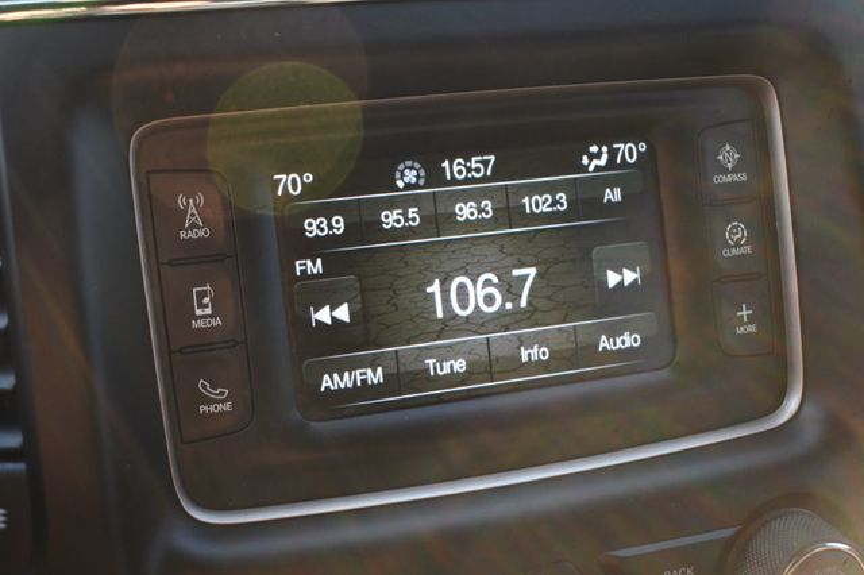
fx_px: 1223
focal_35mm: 51
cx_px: 432
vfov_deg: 26.5
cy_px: 288
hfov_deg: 38.9
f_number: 4.5
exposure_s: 1/160
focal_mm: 34
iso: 800
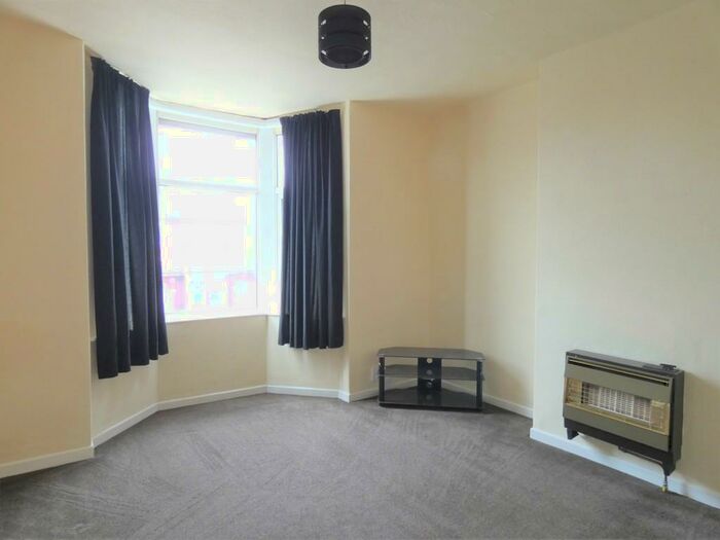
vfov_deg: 66.0
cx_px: 360
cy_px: 270
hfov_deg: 81.7
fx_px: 416
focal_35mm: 20
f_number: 2.8
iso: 200
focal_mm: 3.6
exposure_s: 1/60
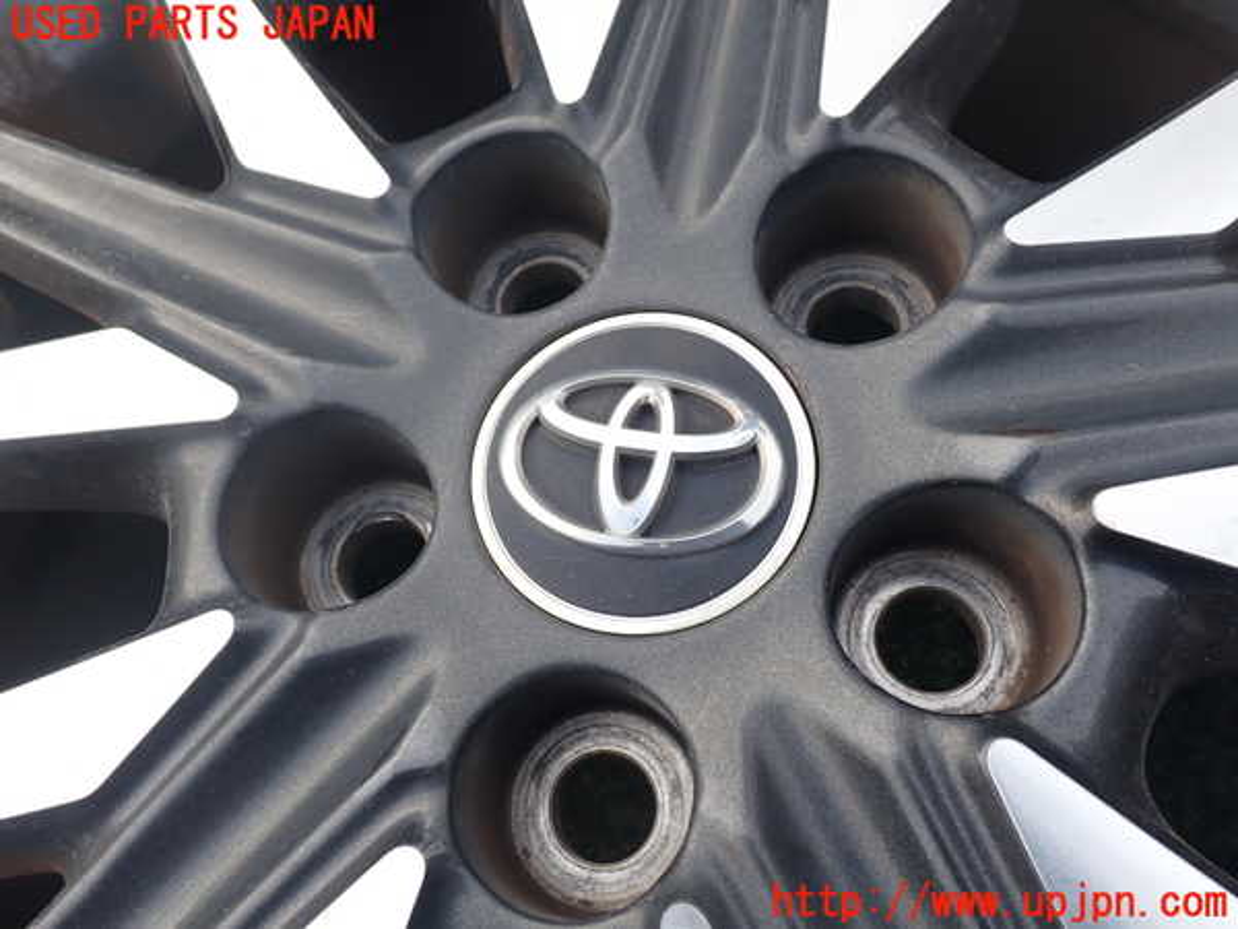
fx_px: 1073
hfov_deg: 60.0
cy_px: 464
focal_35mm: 30
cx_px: 619
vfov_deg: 46.8
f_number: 3.2
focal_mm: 5.4
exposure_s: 1/160
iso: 100
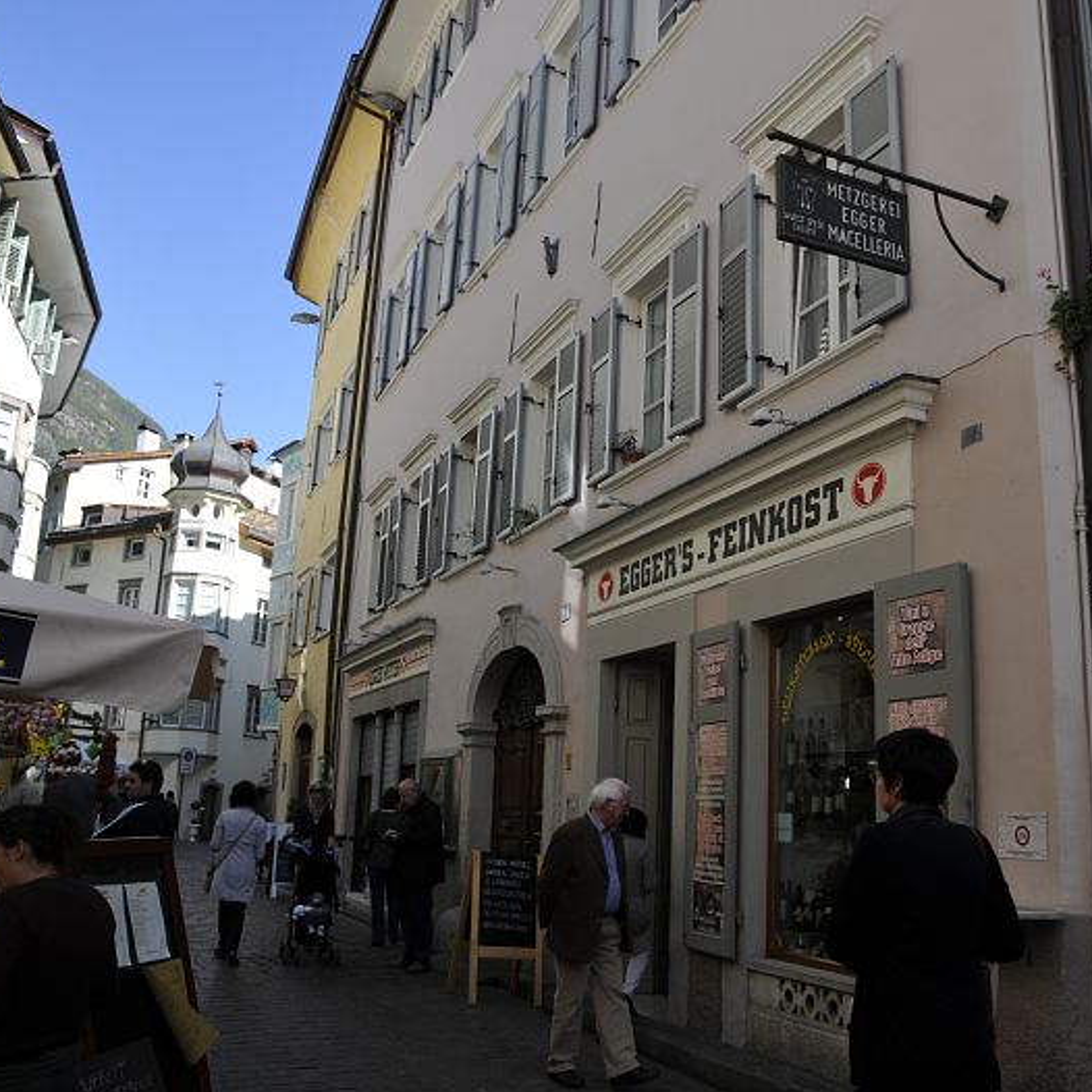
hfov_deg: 52.1
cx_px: 671
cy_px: 549
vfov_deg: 52.5
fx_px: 1106
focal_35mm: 31
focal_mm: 16
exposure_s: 1/200
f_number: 7.1
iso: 200
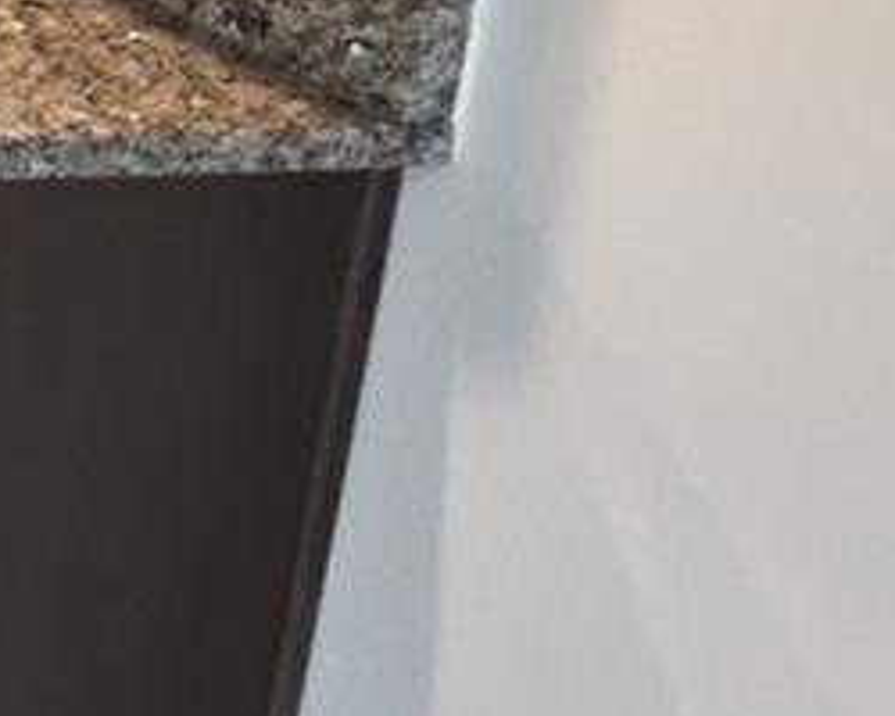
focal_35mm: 90
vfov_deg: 15.7
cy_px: -365
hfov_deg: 12.9
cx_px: -1507
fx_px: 2384
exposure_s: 1/15
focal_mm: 10
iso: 800
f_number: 3.5
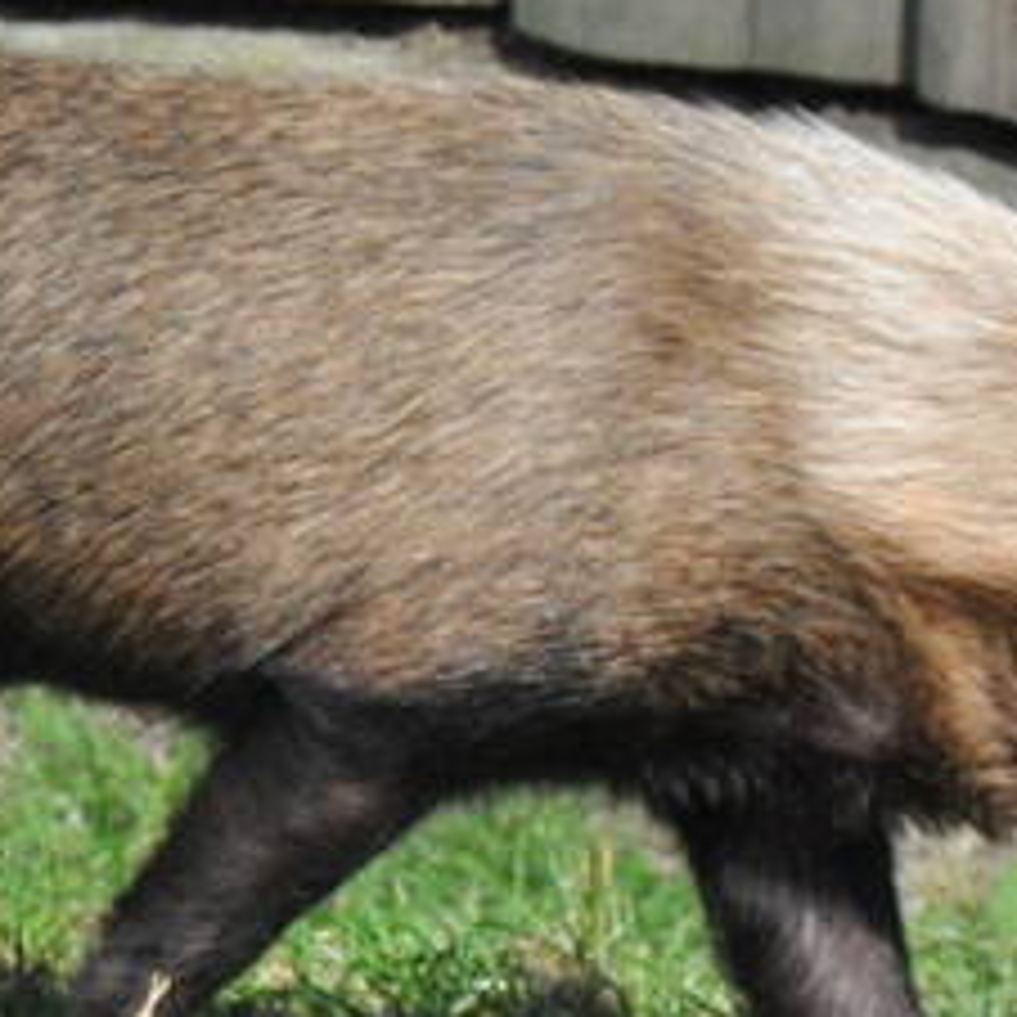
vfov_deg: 1.9
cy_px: 830
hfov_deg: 1.9
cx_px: 40
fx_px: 31478
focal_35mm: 947
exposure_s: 1/2000
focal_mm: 105
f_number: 5.6
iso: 800
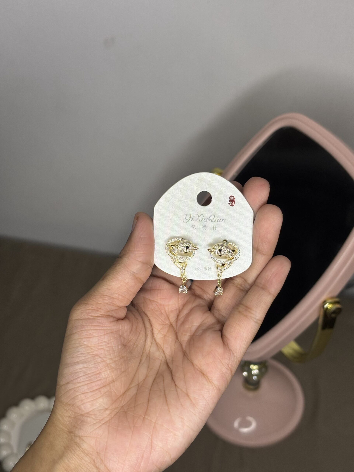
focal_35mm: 52
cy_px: 236
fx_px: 709
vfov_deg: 36.8
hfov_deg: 28.0
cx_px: 177
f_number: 1.6
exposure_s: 1/294
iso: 32
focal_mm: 5.96
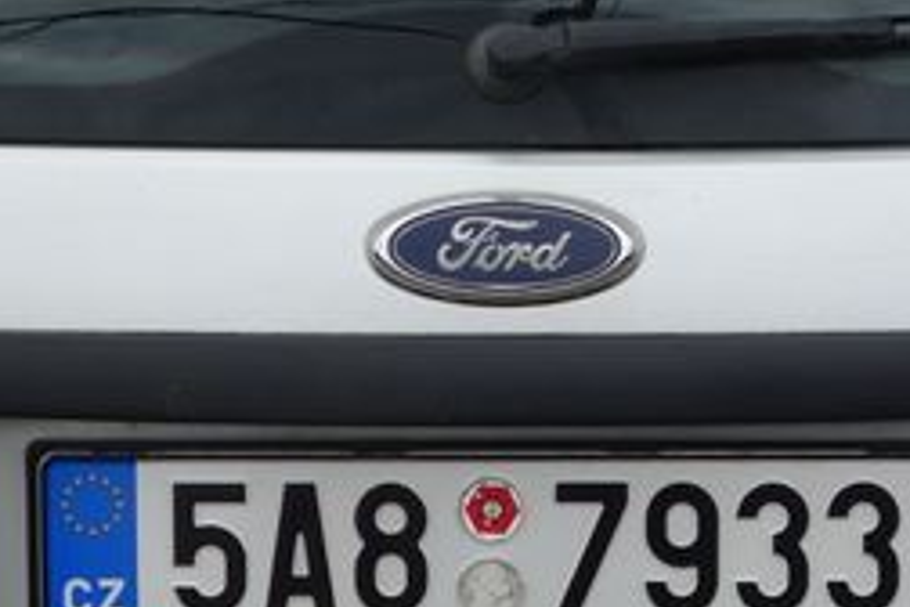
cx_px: 571
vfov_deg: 12.0
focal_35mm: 114
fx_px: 2881
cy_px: 298
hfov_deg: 17.9
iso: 125
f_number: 4
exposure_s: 1/500
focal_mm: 10.4
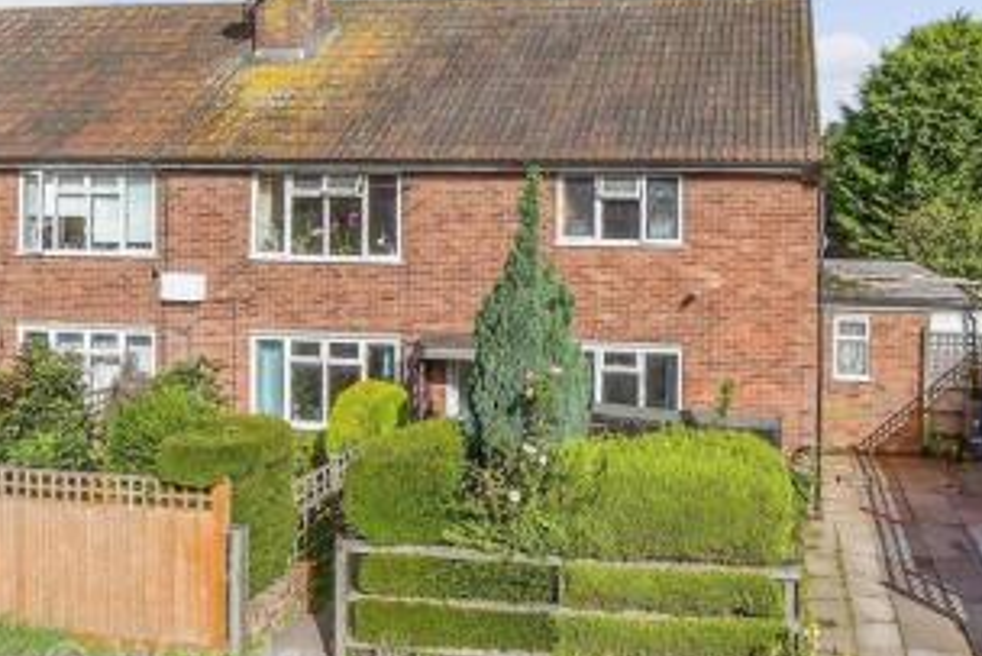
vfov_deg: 34.2
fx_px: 1064
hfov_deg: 49.5
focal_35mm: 39
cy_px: 312
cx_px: 541
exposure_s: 1/800
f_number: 8
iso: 200
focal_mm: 17
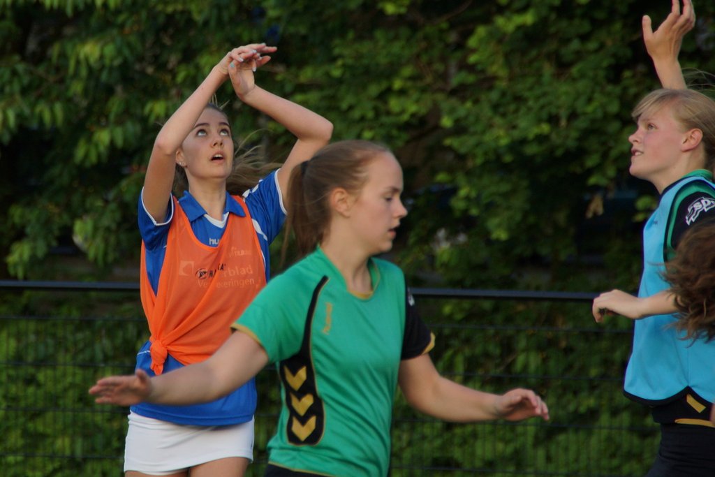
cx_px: 358
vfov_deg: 4.6
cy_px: 238
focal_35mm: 300
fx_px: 5959
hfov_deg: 6.9
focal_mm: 200
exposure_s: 1/500
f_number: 6.3
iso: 400
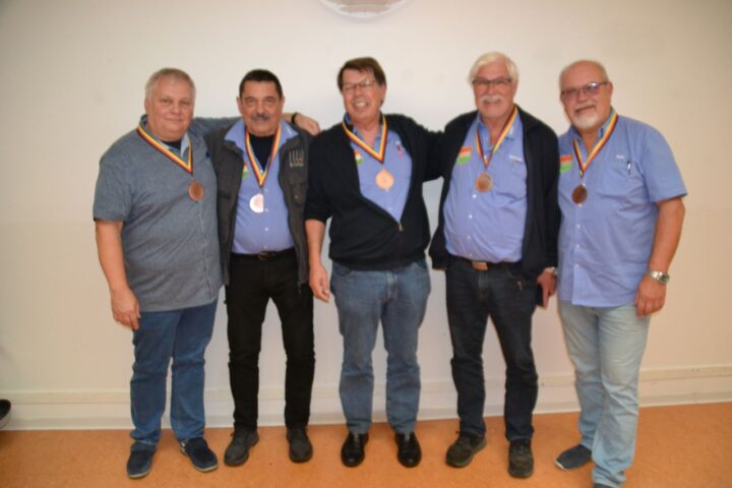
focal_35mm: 27
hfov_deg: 67.4
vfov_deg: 47.9
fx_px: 549
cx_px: 366
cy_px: 244
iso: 1400
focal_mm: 18
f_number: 3.5
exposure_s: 1/60
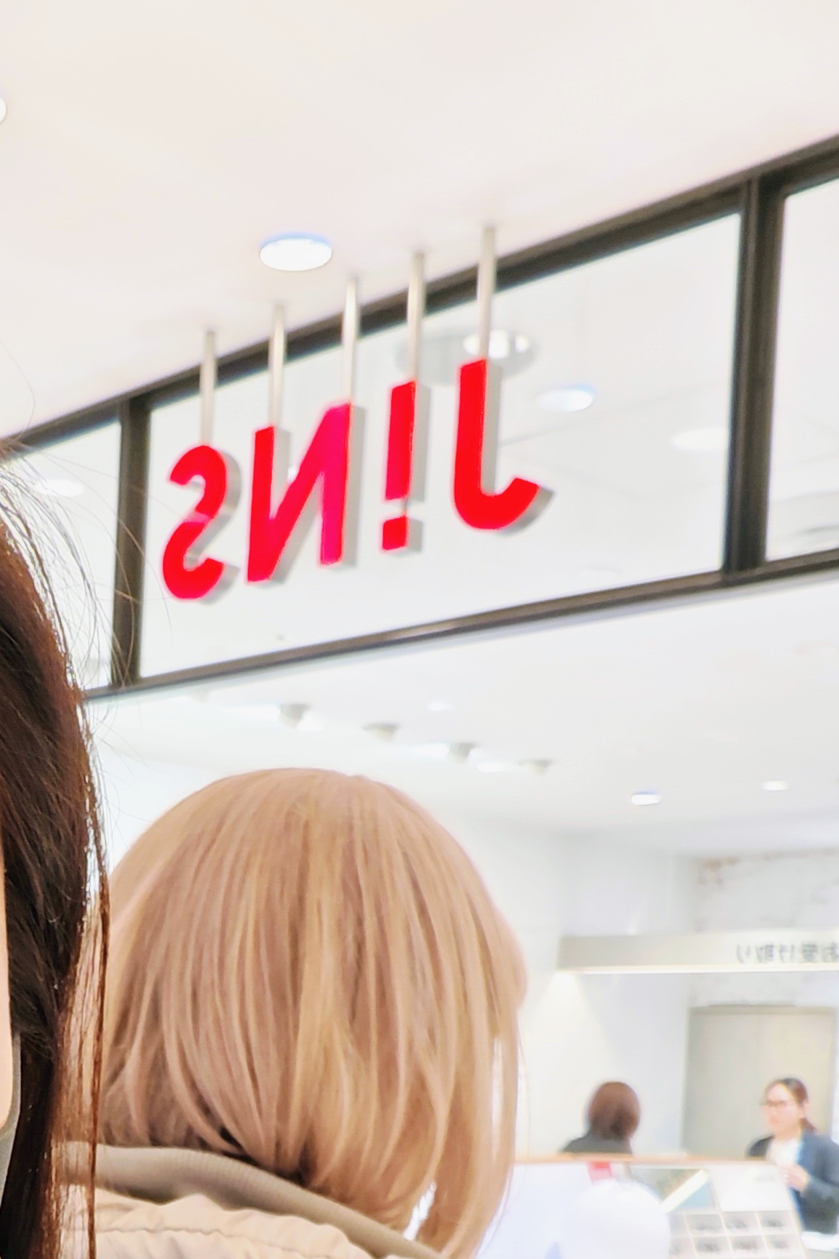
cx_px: 62
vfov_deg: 35.2
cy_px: 1205
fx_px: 1818
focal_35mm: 52
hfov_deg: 25.1
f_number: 2.2
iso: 542
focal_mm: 3.37
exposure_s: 1/30
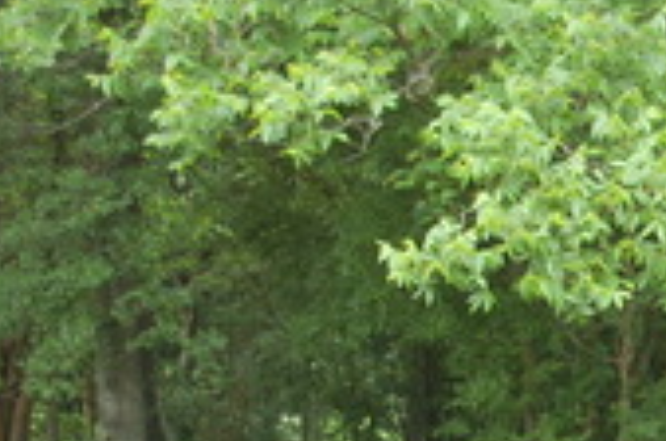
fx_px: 4496
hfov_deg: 8.3
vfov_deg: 5.6
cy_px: 394
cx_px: 940
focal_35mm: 243
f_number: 5.6
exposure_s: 1/20
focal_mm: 55
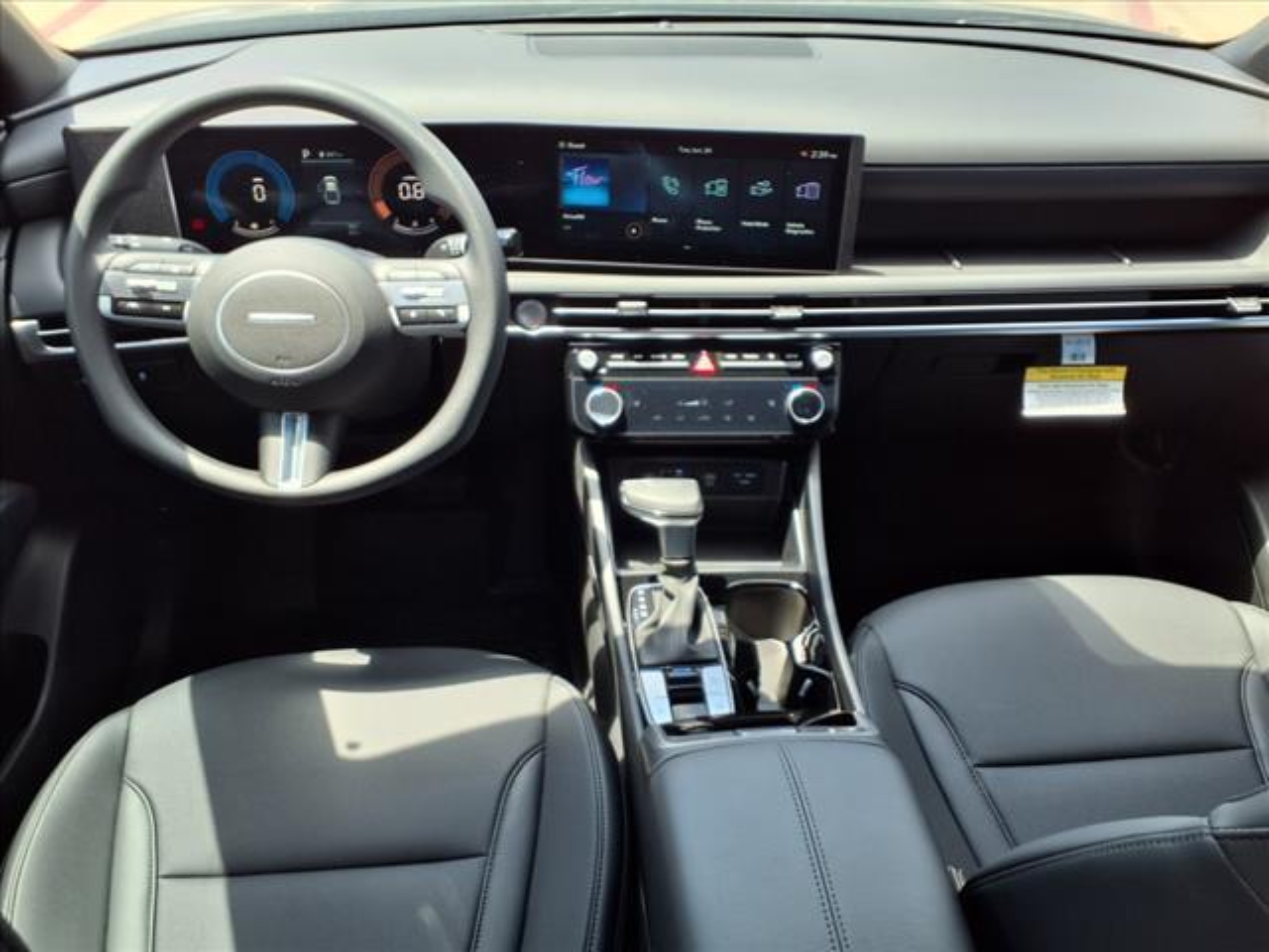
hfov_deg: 65.3
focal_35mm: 27
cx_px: 634
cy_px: 476
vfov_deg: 51.4
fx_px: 990
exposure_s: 1/179
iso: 40
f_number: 1.9
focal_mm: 3.58
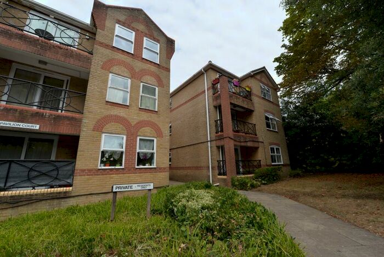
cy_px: 128
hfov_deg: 104.2
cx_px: 192
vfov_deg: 81.3
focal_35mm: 14
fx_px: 149
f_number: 8
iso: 100
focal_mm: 14
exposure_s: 1/200
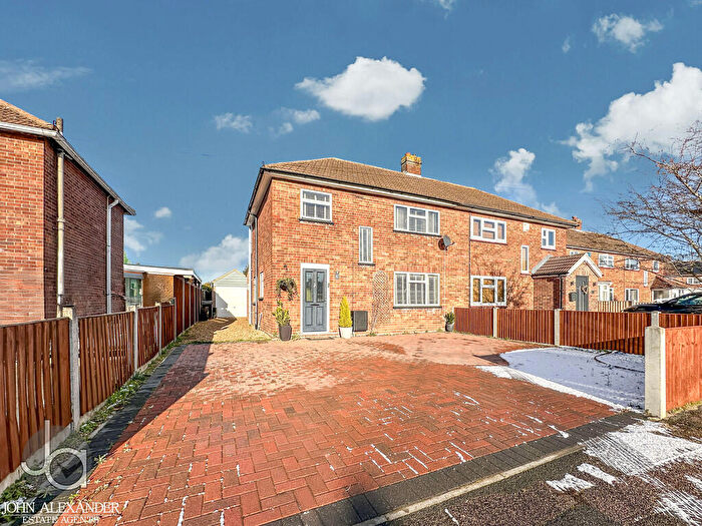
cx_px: 351
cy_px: 263
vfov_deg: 85.7
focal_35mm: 14
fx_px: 284
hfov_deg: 102.1
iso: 50
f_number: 2.2
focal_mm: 2.22
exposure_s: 1/1618
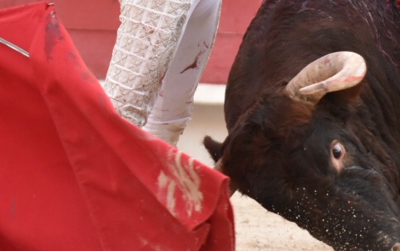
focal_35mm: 652
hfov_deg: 3.2
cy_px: 23
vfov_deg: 2.0
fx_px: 7110
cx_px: 226
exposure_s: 1/640
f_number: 5.6
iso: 1800
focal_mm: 190
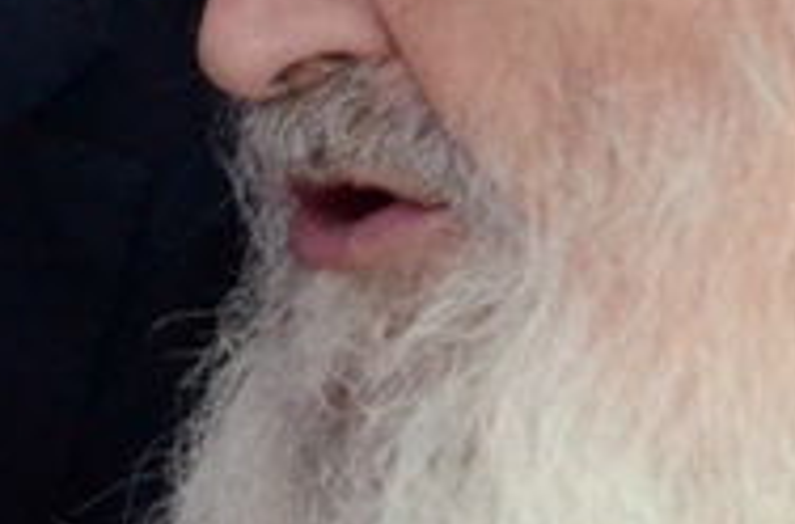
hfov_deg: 7.2
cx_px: -474
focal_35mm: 280
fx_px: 6157
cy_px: 235
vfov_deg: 4.9
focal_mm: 25
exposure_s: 1/50
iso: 3200
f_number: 4
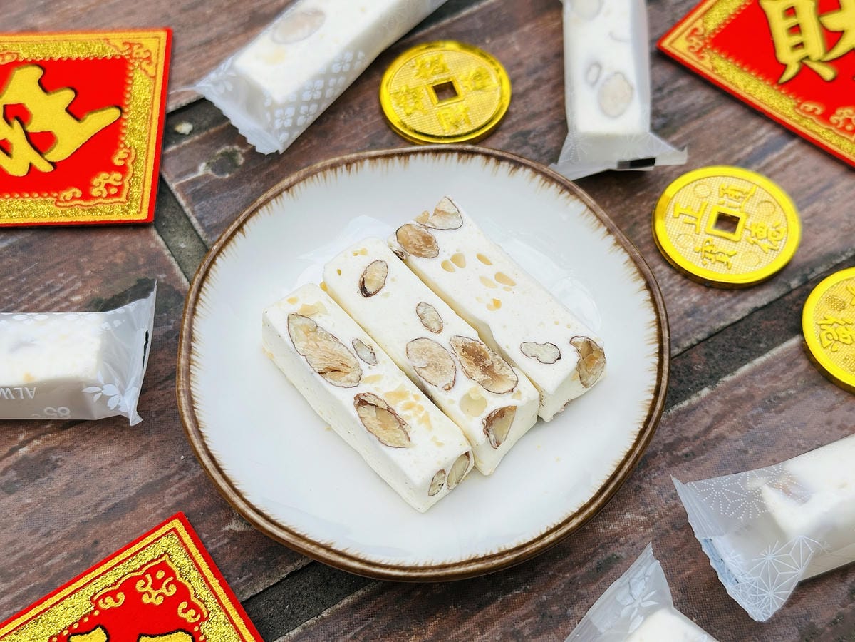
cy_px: 321
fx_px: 1186
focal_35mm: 48
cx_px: 428
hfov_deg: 39.7
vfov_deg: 30.3
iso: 50
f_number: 1.78
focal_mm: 6.86
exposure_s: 1/164
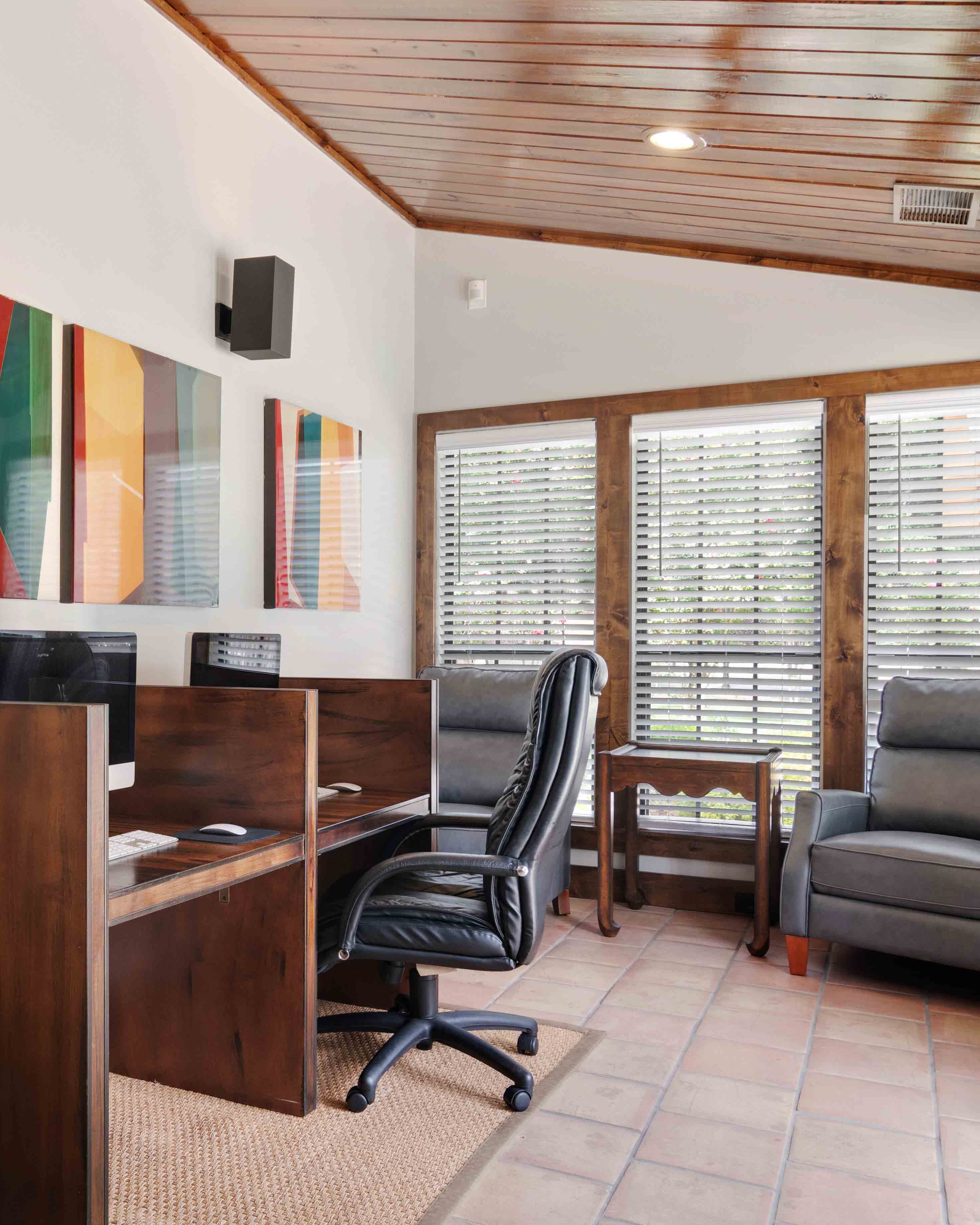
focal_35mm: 30
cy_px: 604
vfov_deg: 58.8
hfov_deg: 47.0
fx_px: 1088
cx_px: 262
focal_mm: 14
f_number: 8
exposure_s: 1/3
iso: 320
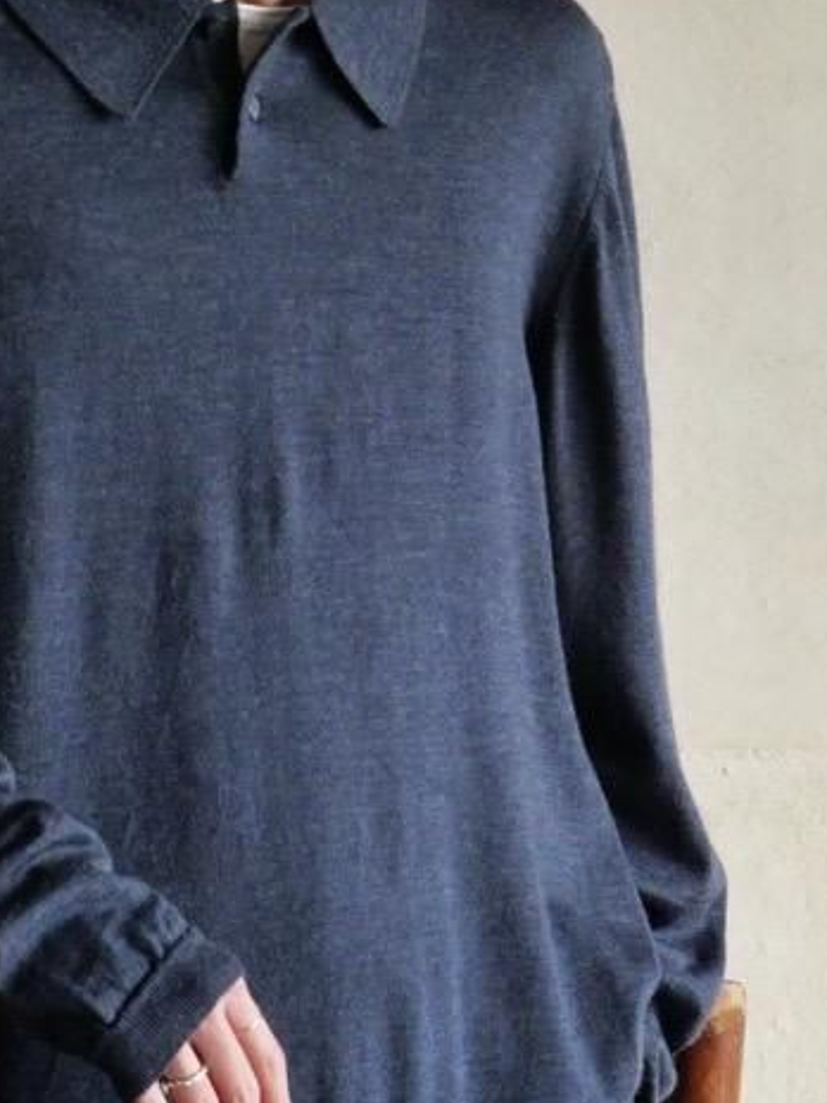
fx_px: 6084
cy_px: 641
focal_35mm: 191
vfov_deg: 10.4
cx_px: 178
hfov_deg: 7.8
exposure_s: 1/60
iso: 3200
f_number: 4
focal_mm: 52
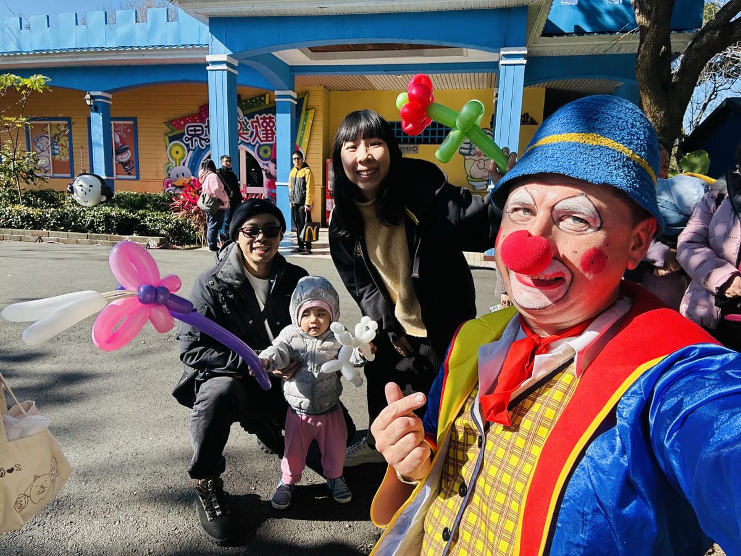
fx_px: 492
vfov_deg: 58.9
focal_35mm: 23
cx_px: 370
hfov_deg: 73.9
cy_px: 278
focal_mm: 2.69
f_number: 1.9
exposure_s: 1/871
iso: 25
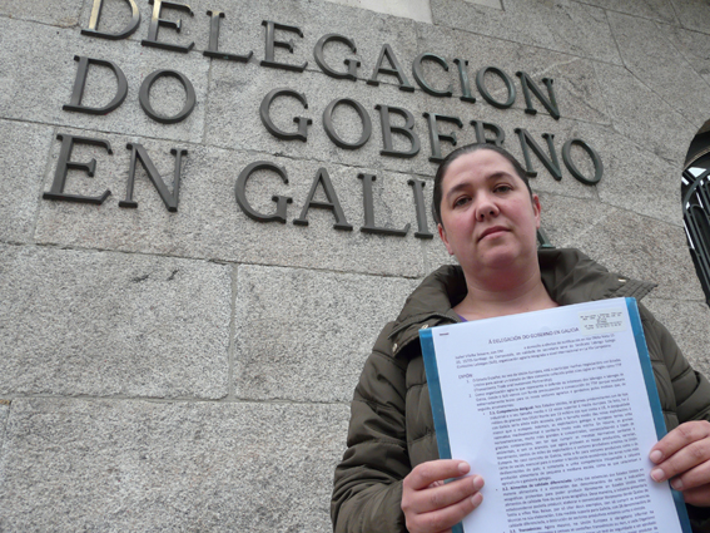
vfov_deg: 49.7
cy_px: 266
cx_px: 355
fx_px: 574
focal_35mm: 28
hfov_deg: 63.5
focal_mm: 4.6
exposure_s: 1/125
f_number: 3.6
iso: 100
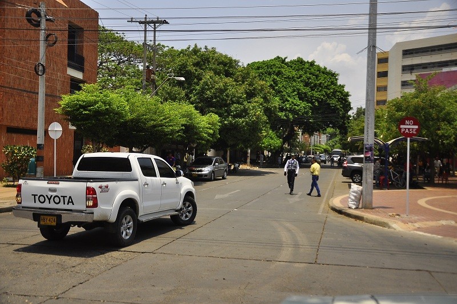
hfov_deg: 33.4
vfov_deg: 22.6
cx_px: 228
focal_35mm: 60
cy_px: 152
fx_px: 761
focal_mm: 40
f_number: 13
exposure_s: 1/2000
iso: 200
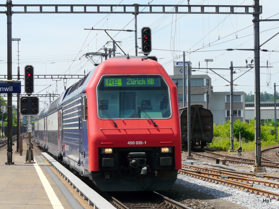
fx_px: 879
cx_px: 140
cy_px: 104
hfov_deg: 18.0
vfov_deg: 13.6
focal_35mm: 109
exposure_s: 1/320
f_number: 5.6
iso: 100
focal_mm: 18
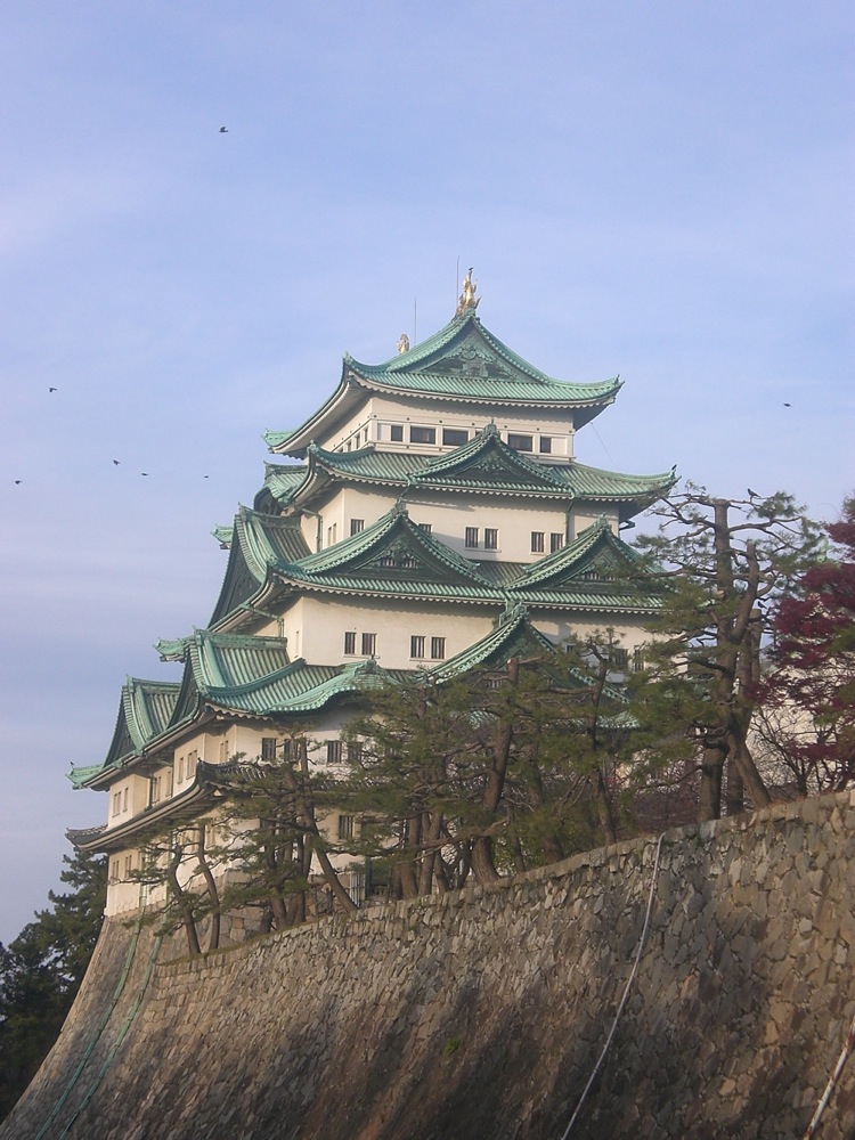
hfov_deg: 17.0
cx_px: 428
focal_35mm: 87
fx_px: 2865
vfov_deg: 22.5
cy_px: 570
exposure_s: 1/160
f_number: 5
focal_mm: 14.49
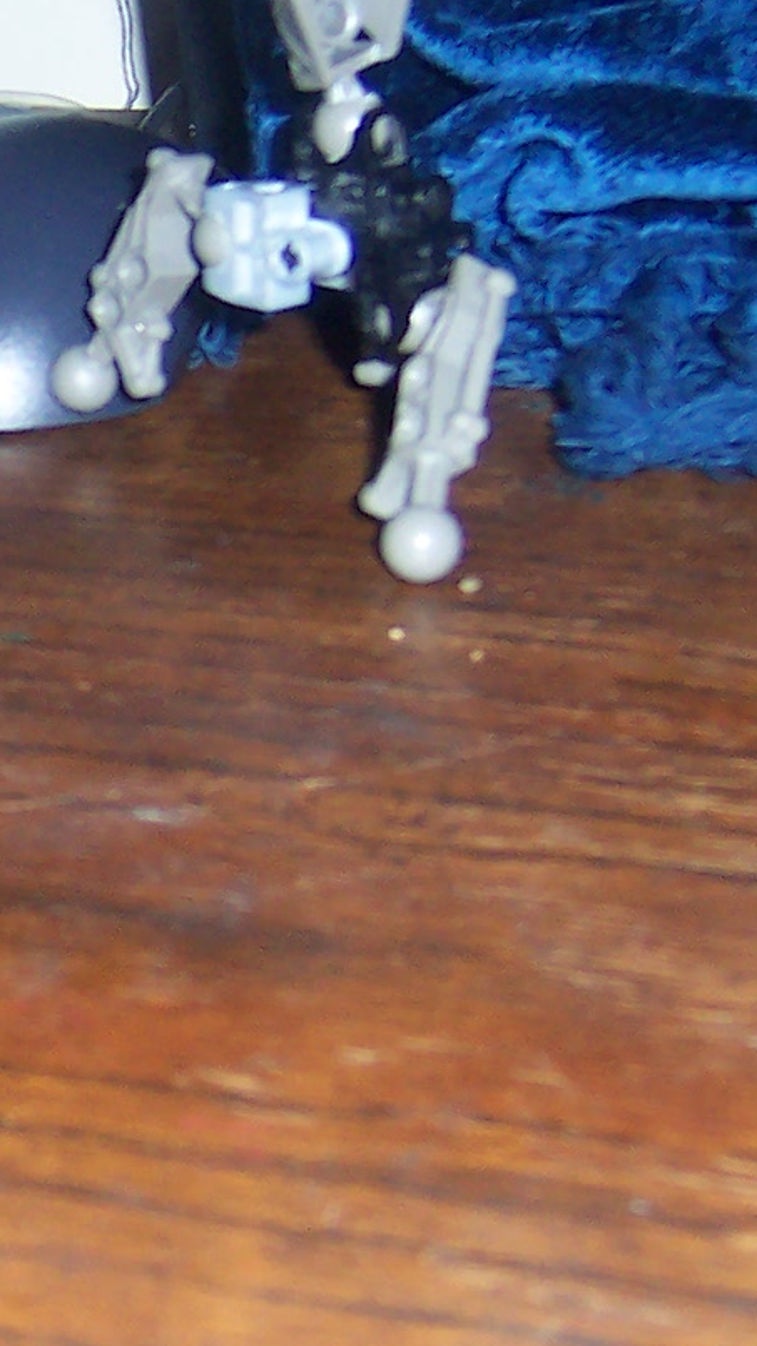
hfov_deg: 11.7
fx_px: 3532
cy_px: 772
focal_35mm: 99
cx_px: -368
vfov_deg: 21.5
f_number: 2.8
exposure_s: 1/60
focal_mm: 5.6
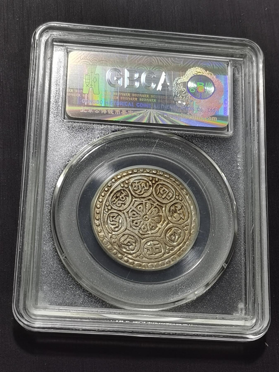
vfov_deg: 24.1
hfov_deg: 18.2
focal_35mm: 81
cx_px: 140
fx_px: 870
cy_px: 186
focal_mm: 5.58
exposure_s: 1/120
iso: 50
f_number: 1.8
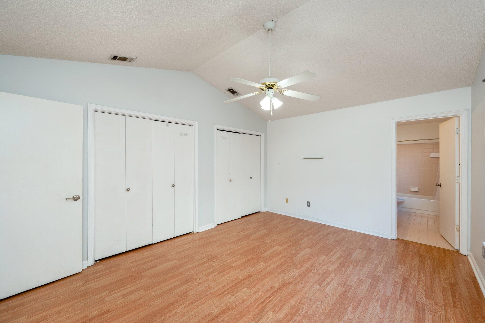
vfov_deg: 81.1
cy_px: 162
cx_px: 242
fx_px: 188
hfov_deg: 104.3
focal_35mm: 14
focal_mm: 14
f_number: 9
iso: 320
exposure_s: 1/30
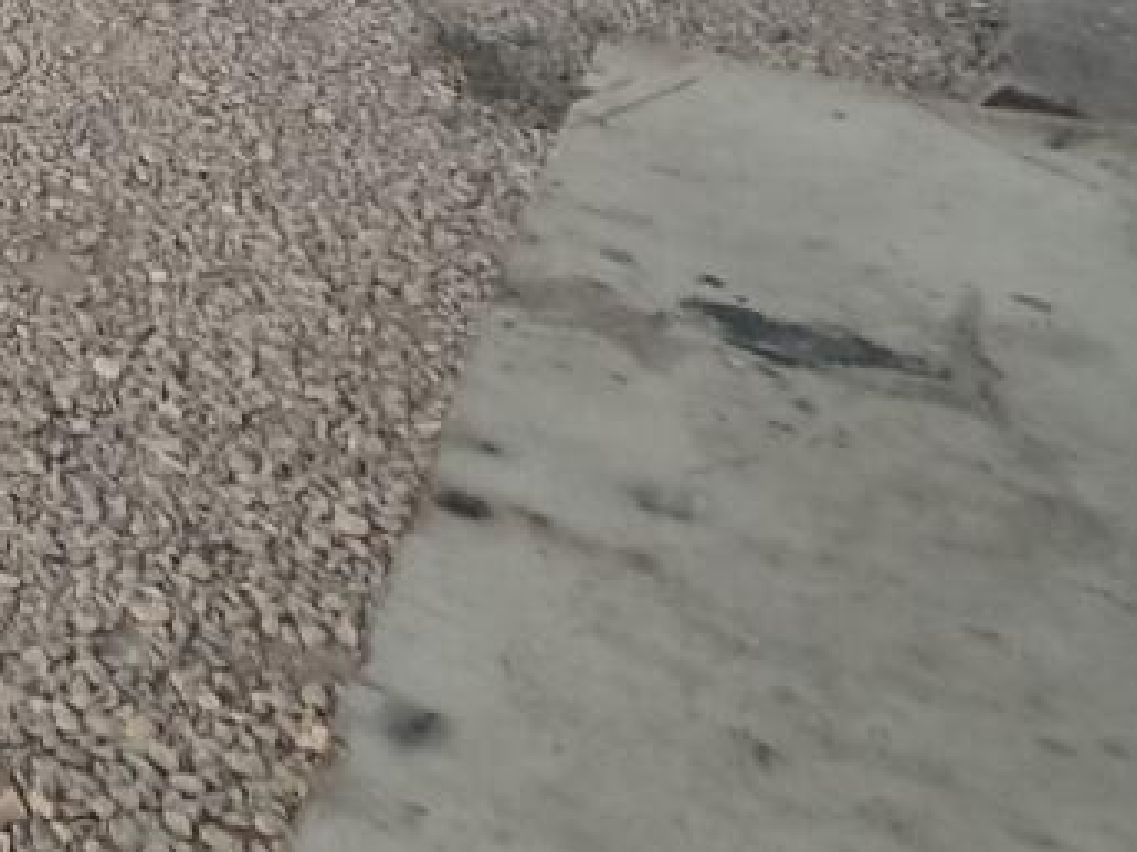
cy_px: -825
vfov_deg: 16.4
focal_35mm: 70
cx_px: -991
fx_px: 2298
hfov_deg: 19.5
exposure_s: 1/100
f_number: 2.2
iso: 64
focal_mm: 1.6
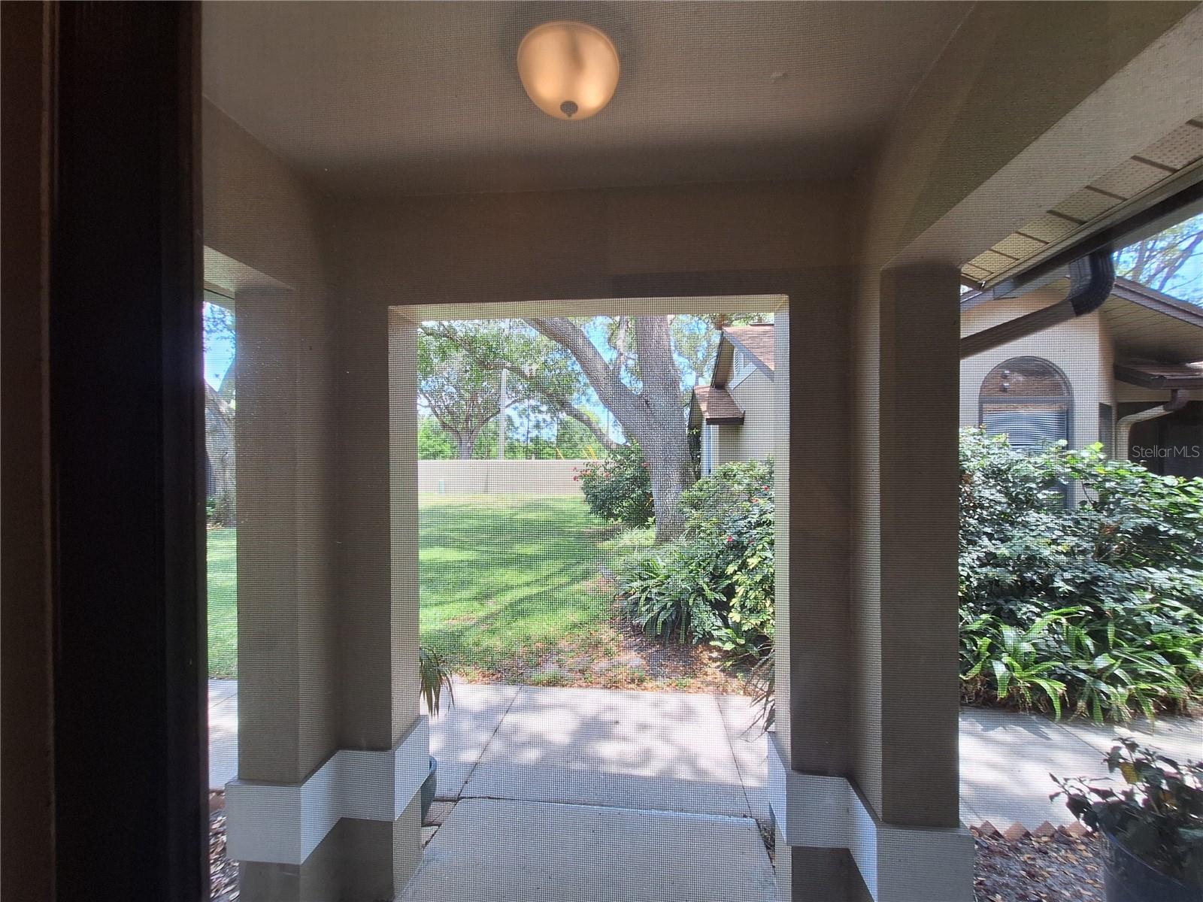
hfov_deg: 106.2
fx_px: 452
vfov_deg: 89.9
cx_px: 602
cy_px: 451
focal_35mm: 13
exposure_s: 1/120
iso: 50
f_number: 2.2
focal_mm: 1.74
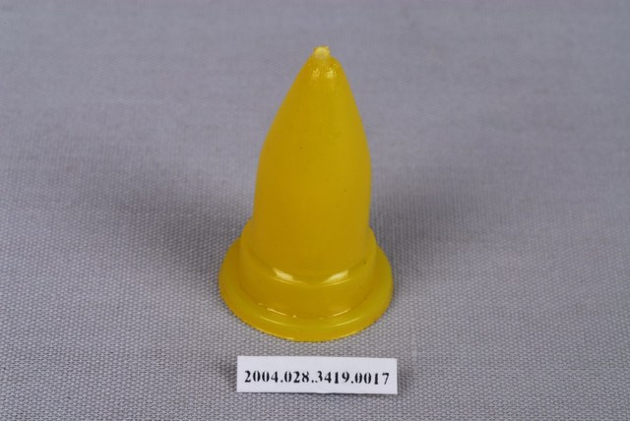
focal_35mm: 90
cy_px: 210
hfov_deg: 22.6
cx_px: 315
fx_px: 1576
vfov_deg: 15.2
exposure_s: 1/60
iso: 100
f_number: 32
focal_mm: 60
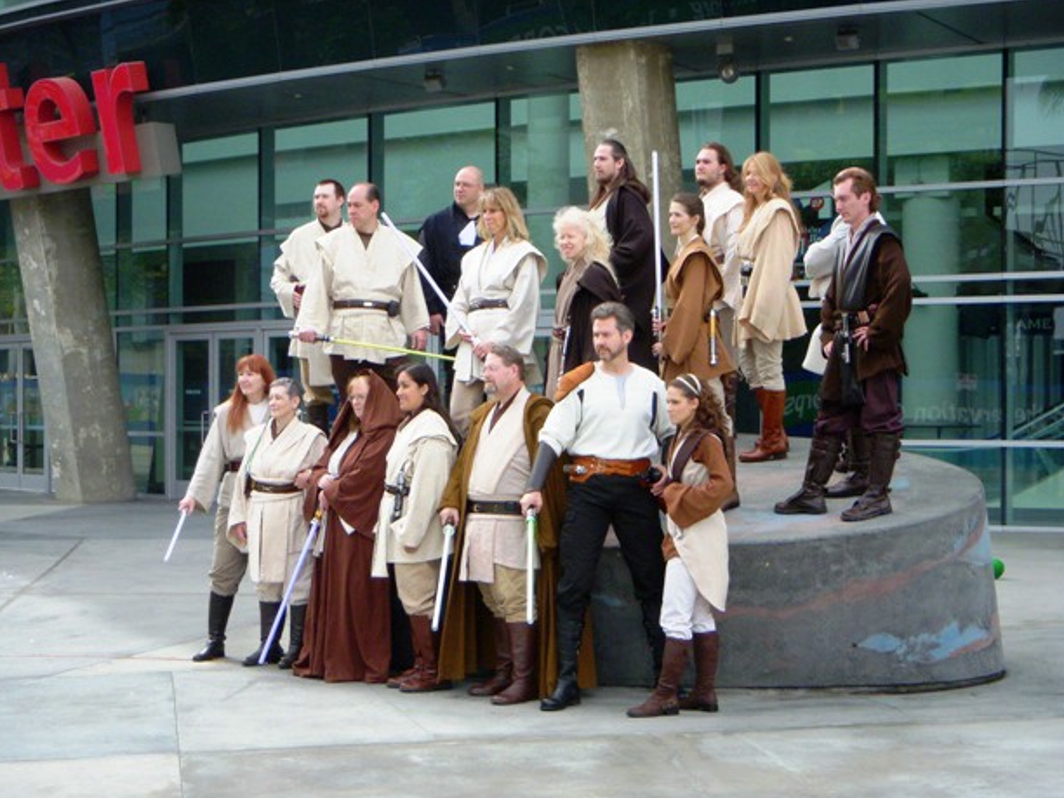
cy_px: 410
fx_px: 2121
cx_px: 534
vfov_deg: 21.3
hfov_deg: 28.2
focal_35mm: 69
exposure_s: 1/500
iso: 100
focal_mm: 11
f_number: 3.7
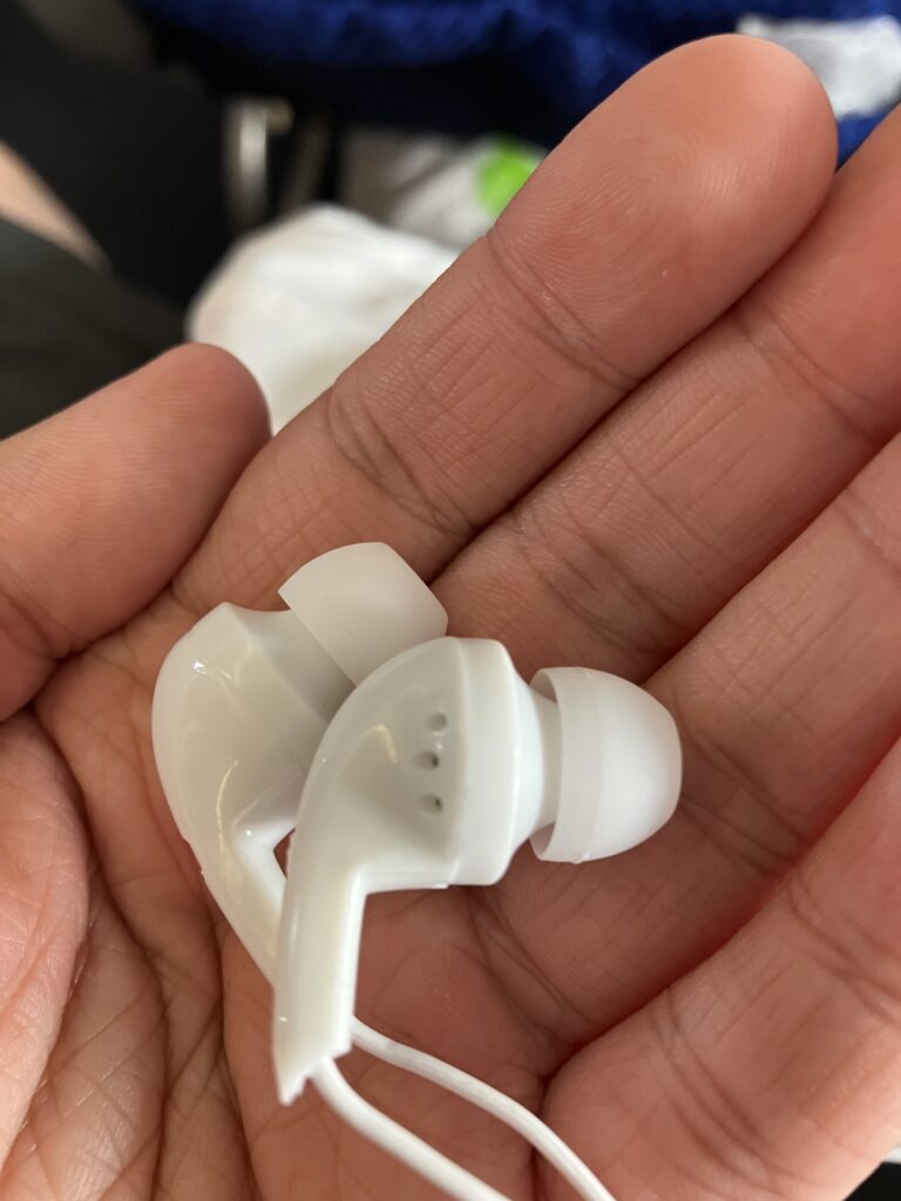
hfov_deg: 49.7
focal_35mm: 28
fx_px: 972
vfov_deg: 63.4
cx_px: 450
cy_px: 600
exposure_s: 1/52
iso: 160
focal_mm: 3.99
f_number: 1.8
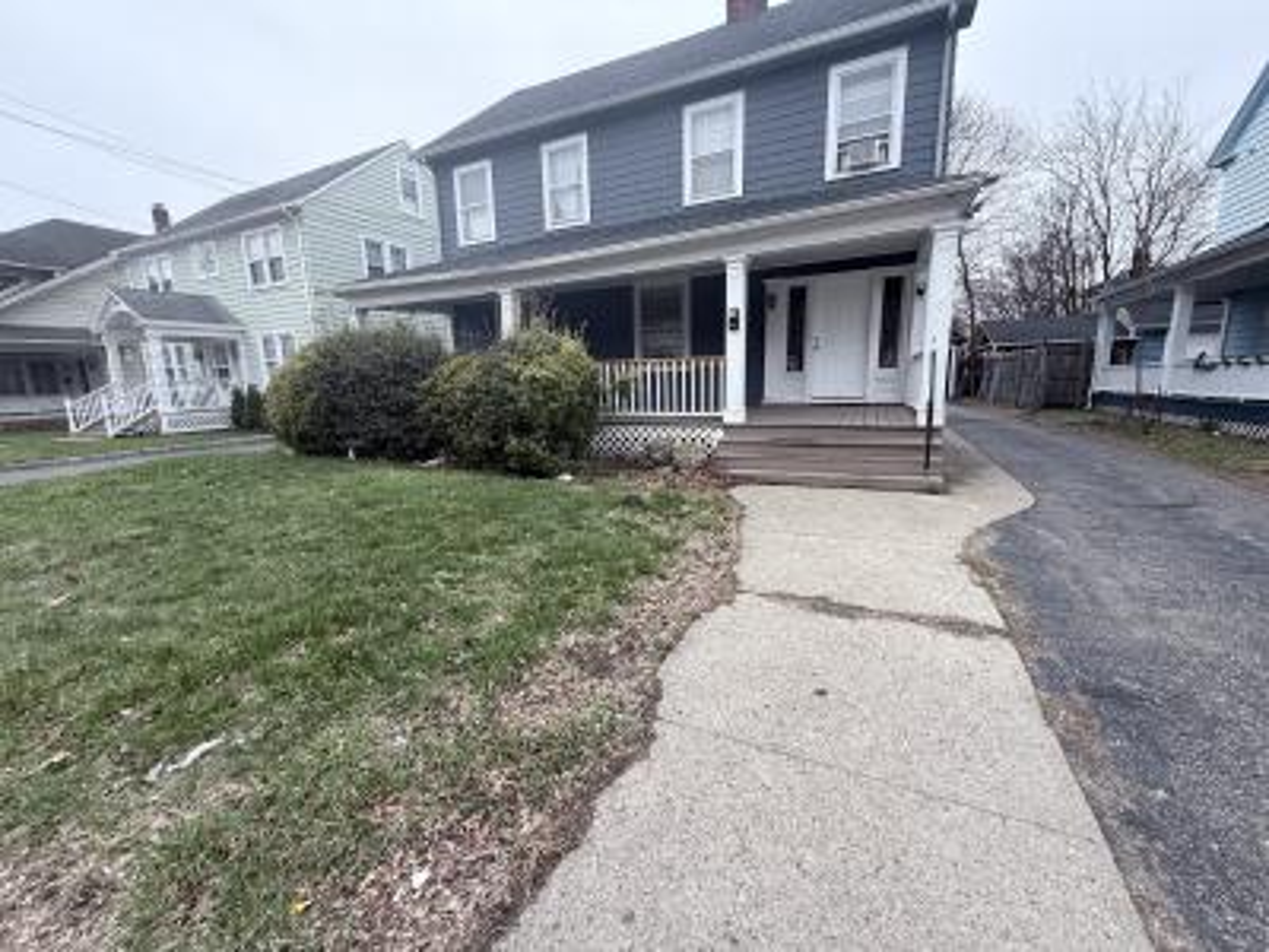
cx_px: 634
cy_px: 476
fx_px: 513
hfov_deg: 102.1
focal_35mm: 14
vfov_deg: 85.7
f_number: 2.2
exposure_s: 1/928
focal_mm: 2.22
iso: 50
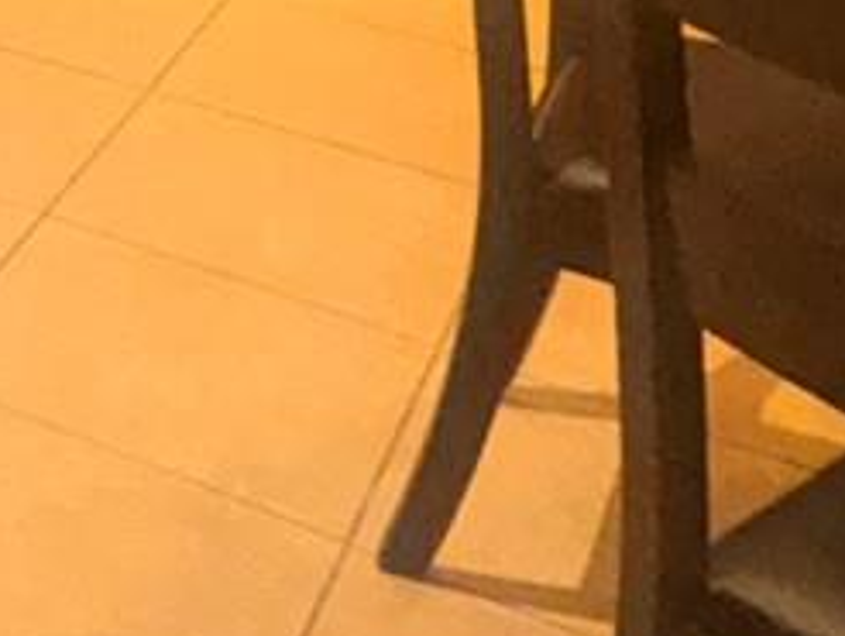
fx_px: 2224
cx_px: -897
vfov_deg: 14.2
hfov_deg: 16.1
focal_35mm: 91
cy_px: -553
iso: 320
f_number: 2.2
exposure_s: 1/60
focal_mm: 2.22
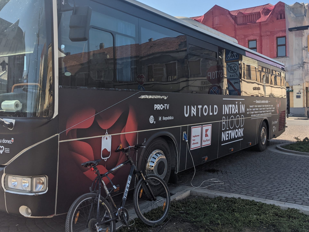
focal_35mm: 36
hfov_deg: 51.4
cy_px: 101
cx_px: 157
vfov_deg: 39.6
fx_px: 321
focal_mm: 4.38
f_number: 1.73
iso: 45
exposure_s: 1/3356
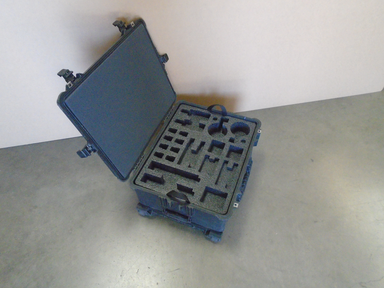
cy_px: 144
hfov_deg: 67.3
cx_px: 192
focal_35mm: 26
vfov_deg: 53.1
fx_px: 288
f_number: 3.2
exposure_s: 1/80
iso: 800
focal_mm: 4.6
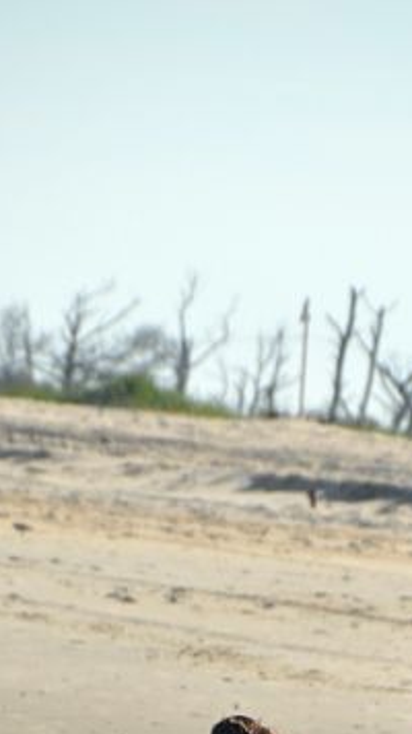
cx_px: 312
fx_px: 13316
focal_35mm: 685
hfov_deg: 1.8
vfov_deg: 3.2
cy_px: 731
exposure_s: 1/800
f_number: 7.1
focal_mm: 200
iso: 200
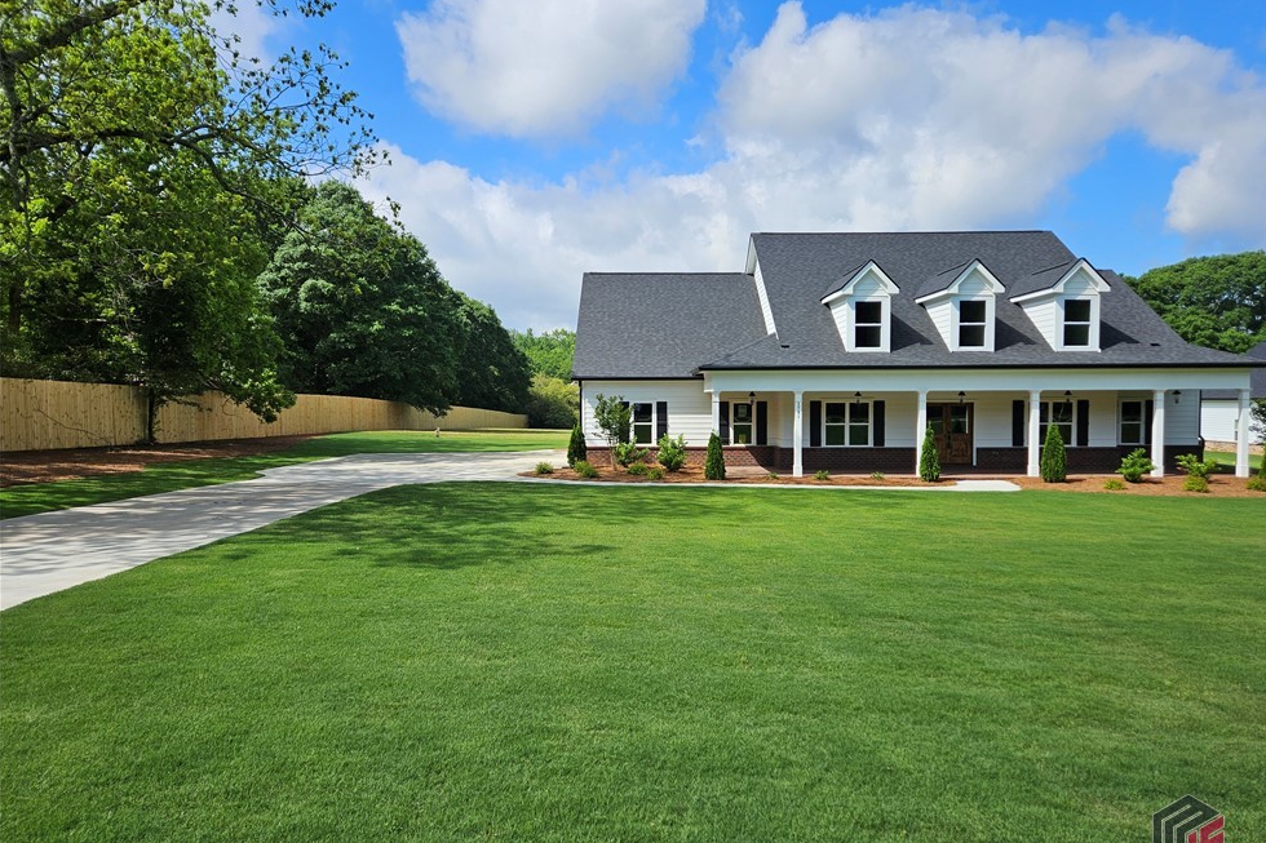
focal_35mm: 25
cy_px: 429
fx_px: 879
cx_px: 660
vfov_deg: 51.3
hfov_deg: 71.5
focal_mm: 5.4
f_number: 1.8
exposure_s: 1/2099
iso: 25
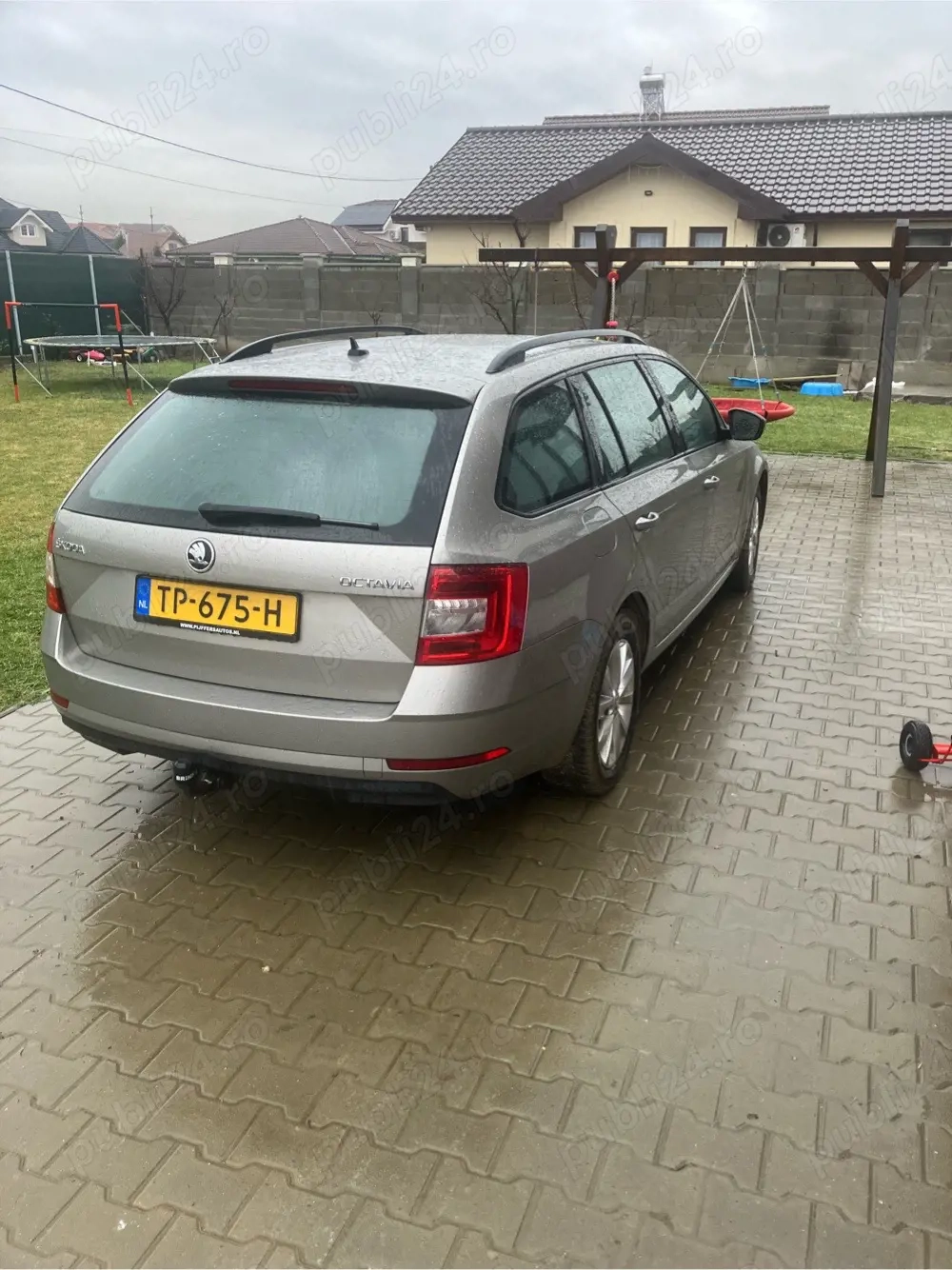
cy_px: 635
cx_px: 476
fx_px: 1027
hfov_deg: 49.7
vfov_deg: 63.5
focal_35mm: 28
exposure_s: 1/121
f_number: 1.8
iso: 80
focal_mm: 3.99
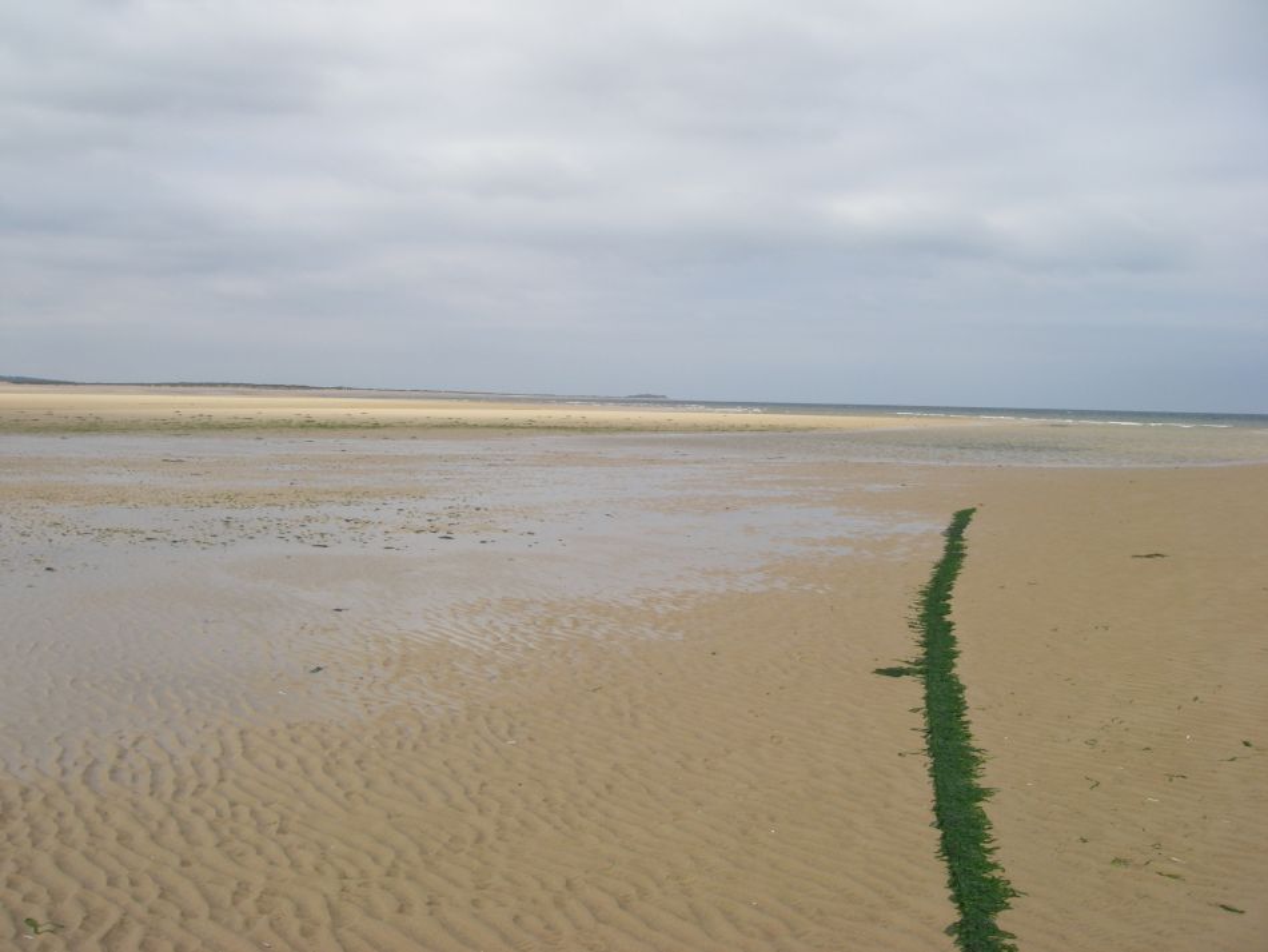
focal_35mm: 38
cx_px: 634
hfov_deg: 49.0
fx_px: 1392
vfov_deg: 37.7
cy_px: 476
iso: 64
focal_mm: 6.3
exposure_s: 1/250
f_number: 6.6
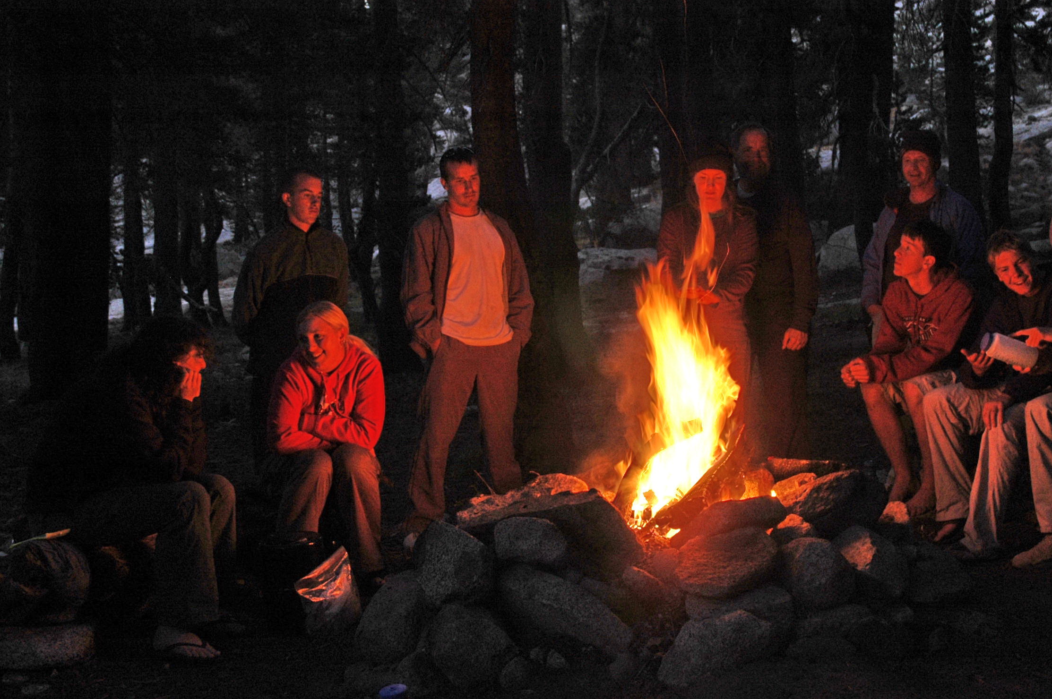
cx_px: 613
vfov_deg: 26.6
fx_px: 1480
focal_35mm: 51
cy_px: 345
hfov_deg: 39.0
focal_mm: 25
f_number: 3.8
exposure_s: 1/6
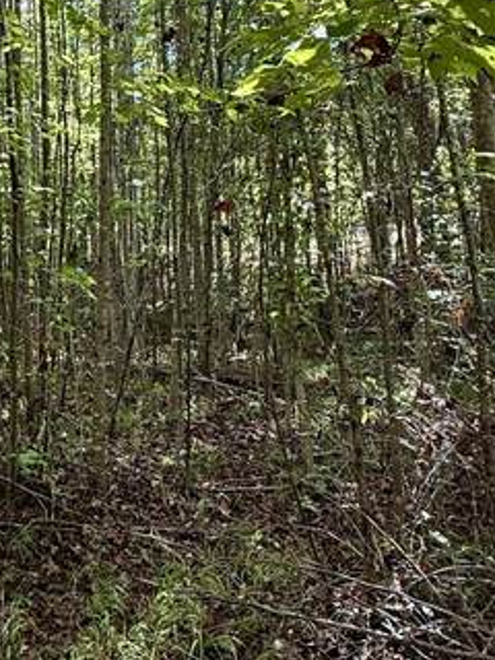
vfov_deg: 42.1
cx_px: 50
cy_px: 101
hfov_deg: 32.6
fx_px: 801
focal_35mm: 42
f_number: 2.2
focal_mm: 2.22
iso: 64
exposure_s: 1/125
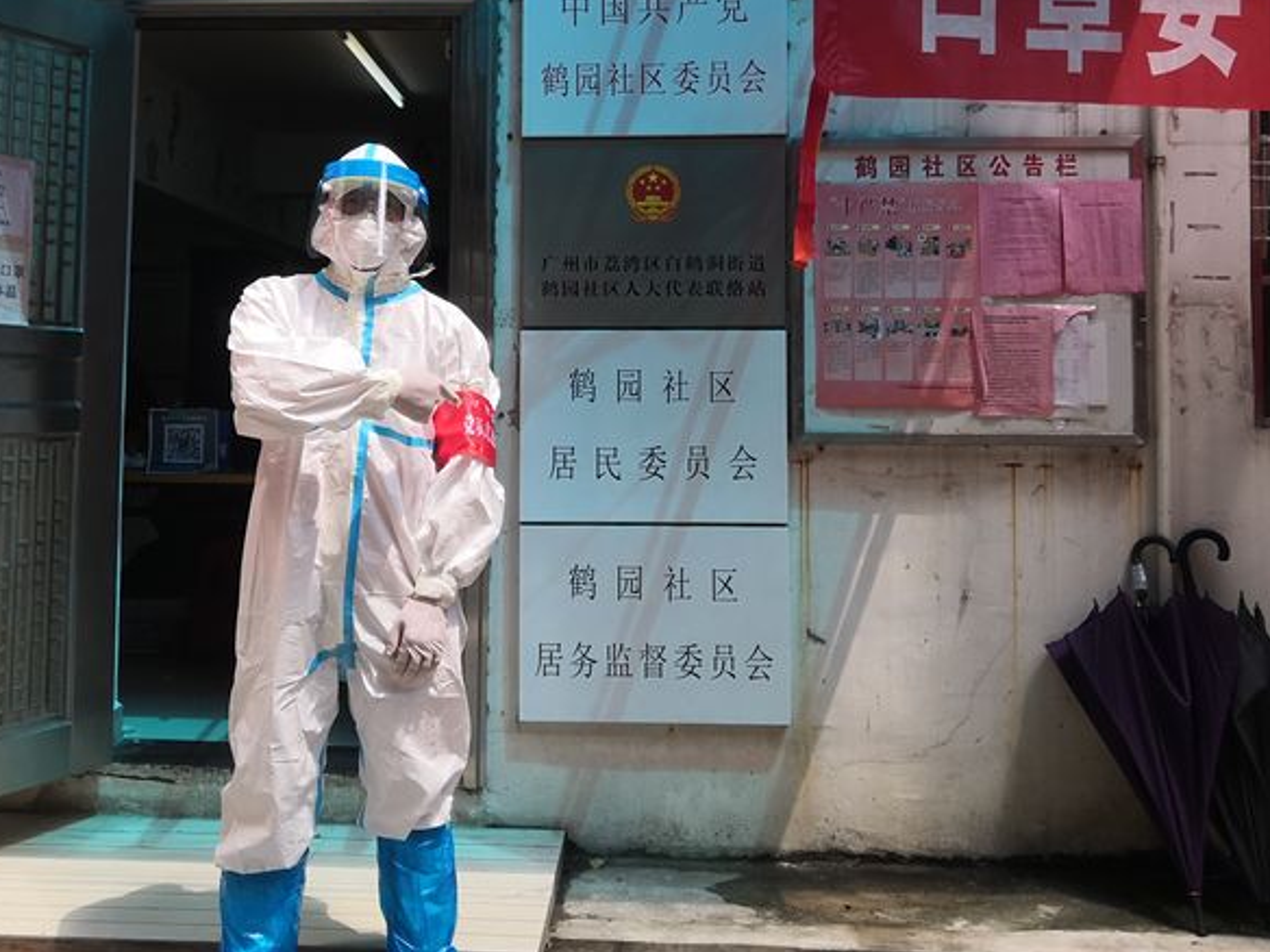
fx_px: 1357
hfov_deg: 50.1
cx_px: 576
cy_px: 320
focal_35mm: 37
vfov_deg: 38.2
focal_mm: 3.95
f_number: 1.8
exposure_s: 1/394
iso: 50
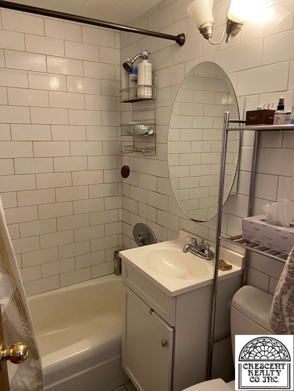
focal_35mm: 26
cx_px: 147
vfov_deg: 67.3
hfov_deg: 53.1
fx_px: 294
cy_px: 196
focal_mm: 4.25
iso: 500
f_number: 1.8
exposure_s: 1/60
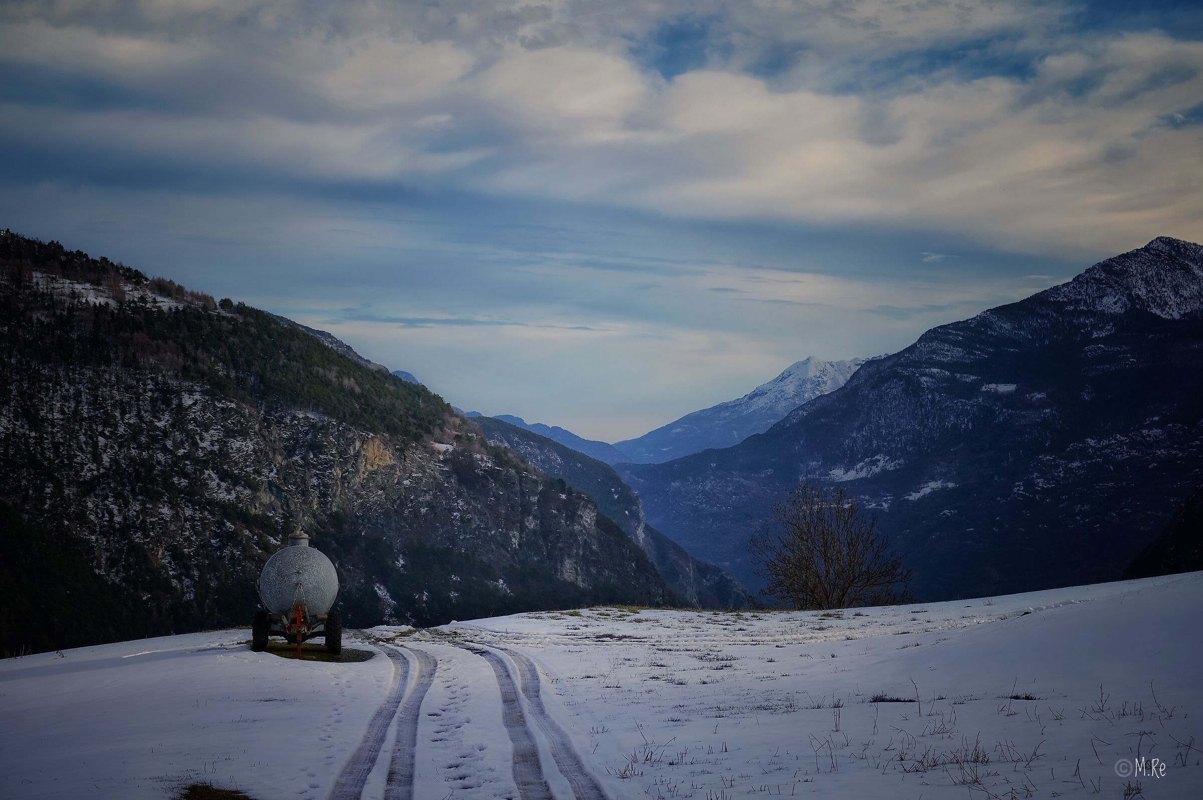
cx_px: 602
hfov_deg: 28.9
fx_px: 2338
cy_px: 400
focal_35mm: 70
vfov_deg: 19.4
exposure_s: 1/500
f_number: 5
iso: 100
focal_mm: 70
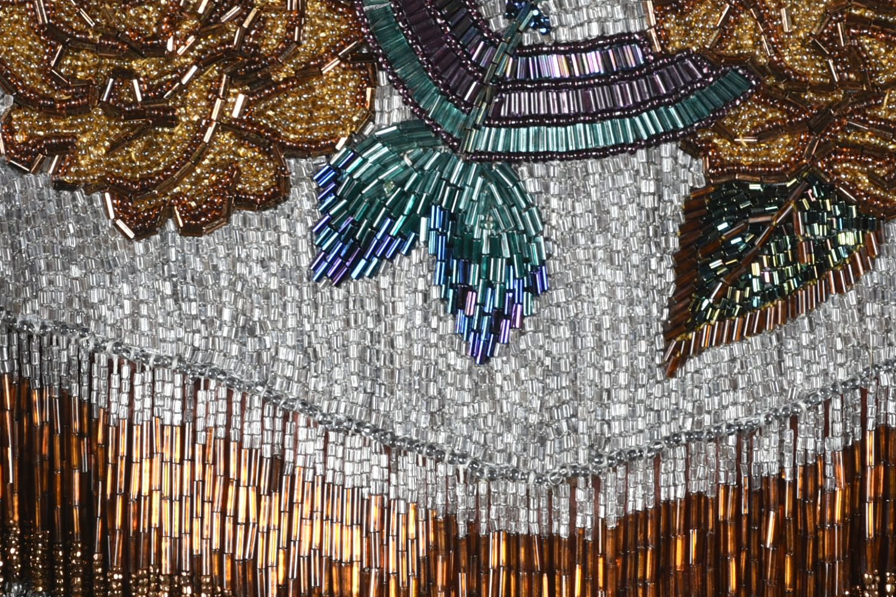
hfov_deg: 9.0
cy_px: 329
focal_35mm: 228
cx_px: 553
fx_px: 5675
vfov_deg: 6.0
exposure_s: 1/125
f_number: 11
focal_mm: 75
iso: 320
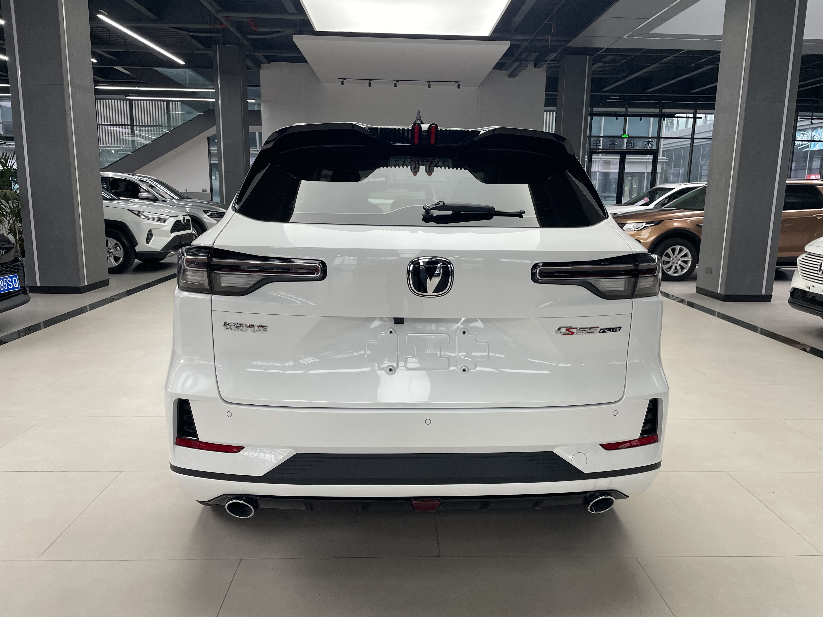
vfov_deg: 53.1
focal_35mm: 26
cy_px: 308
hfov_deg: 67.3
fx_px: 618
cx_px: 412
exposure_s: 1/100
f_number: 1.6
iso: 100
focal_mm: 4.2
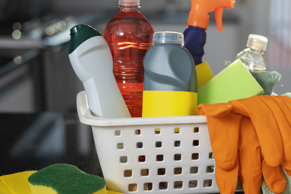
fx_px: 574
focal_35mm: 71
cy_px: 85
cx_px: 184
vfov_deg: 19.2
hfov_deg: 28.3
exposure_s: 1/125
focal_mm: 50
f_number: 2.8
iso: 200
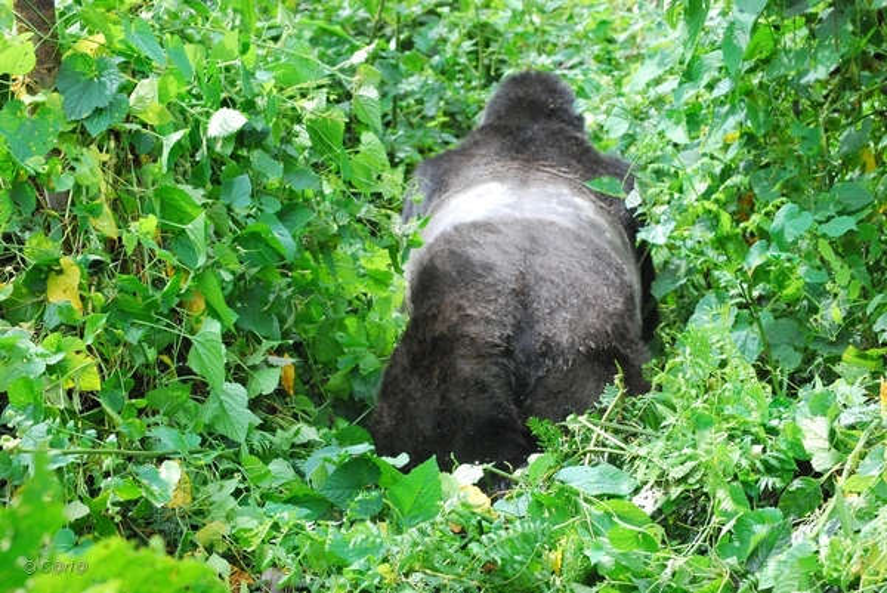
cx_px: 444
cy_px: 296
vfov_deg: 13.4
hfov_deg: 20.0
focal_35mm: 102
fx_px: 2515
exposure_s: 1/800
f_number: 7.1
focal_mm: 68
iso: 1600
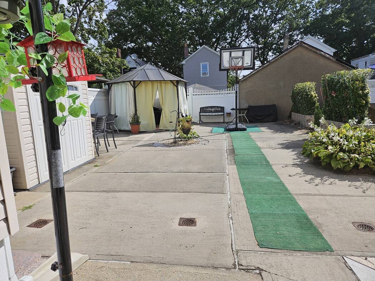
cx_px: 188
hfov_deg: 73.9
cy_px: 140
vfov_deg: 58.9
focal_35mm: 23
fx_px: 249
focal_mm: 5.4
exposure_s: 1/2410
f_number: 1.8
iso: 25
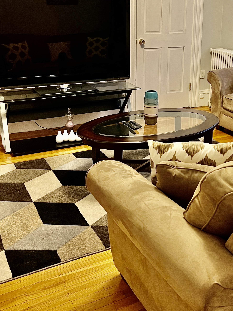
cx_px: 171
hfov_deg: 32.3
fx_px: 395
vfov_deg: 41.8
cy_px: 81
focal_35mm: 44
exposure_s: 1/60
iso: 320
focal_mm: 5.7
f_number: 1.5
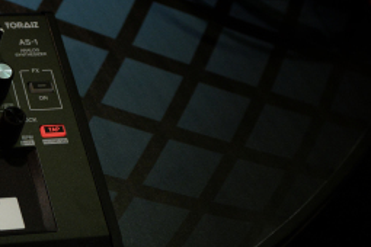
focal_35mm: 103
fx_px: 1061
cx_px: -116
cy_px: 163
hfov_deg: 18.4
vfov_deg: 13.3
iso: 3200
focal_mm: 35
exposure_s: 1/640
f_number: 5
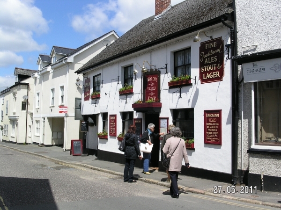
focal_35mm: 38
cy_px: 105
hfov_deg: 49.0
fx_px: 308
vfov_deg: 37.7
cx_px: 140
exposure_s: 1/750
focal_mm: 7.8
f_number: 5.6
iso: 100
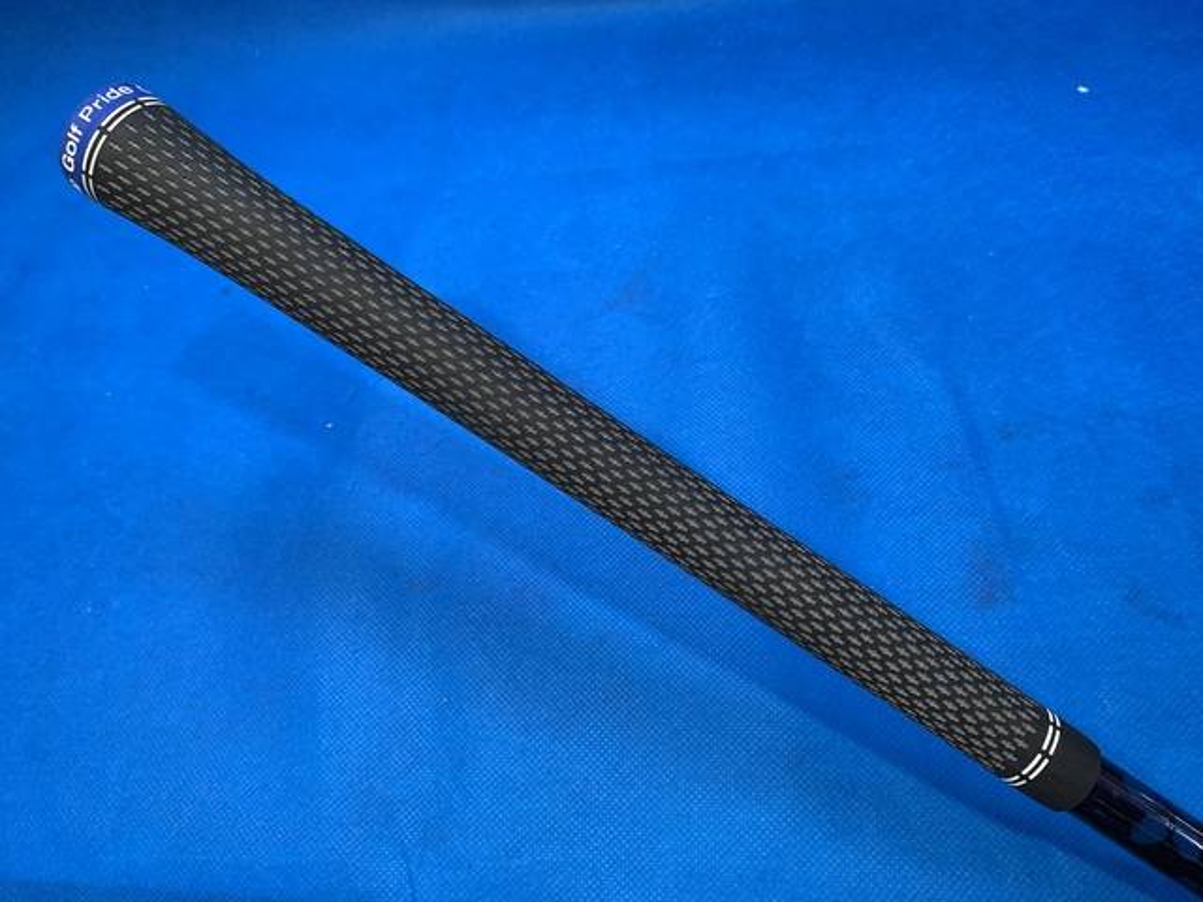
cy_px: 451
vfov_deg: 53.1
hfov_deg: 67.3
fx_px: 904
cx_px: 602
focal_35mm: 26
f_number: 1.8
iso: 100
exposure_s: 1/60
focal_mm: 4.25
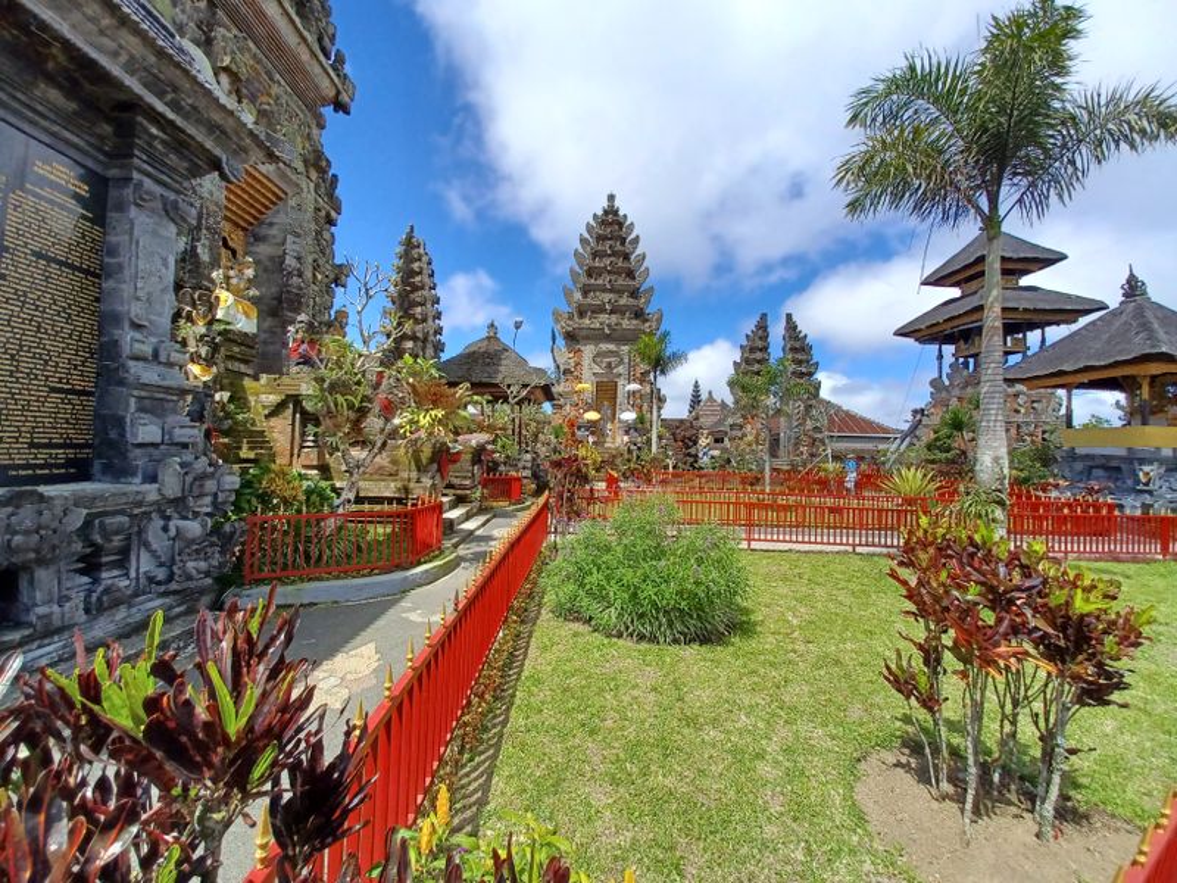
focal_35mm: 13
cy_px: 442
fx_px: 442
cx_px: 588
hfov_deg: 106.2
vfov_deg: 89.9
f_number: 2.2
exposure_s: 1/1328
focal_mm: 1.42
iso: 40
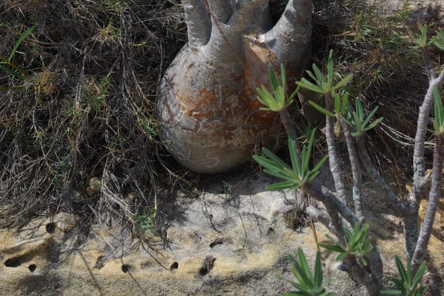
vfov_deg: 13.7
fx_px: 1205
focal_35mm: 98
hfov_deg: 20.9
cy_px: -39
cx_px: 221
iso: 100
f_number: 8
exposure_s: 1/125
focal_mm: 43
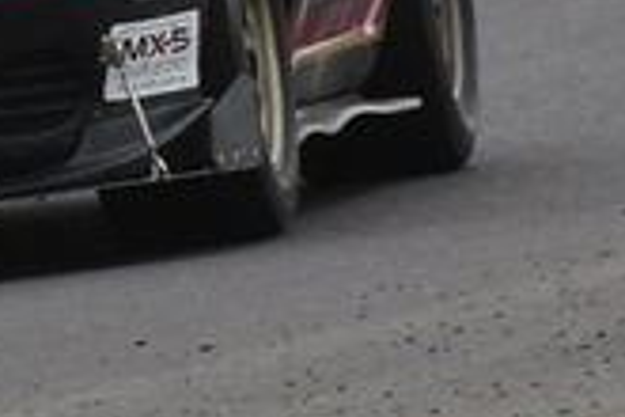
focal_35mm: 3633
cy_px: -303
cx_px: -390
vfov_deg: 0.4
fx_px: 63068
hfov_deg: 0.6
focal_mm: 500
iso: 640
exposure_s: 1/640
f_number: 10
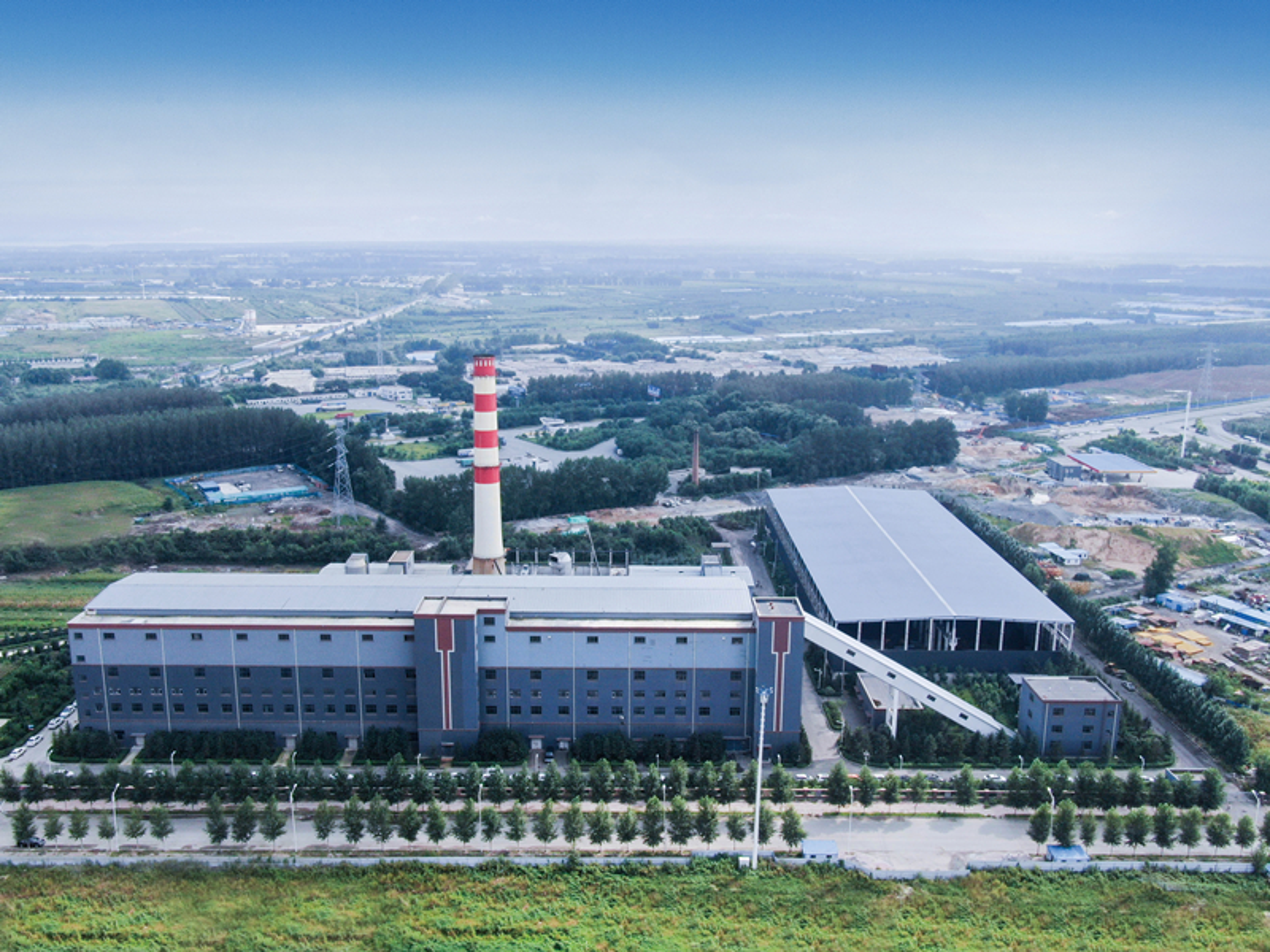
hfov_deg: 60.0
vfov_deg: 46.8
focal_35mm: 30
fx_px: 1101
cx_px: 635
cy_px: 476
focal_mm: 5.22
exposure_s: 1/1250
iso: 100
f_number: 3.1
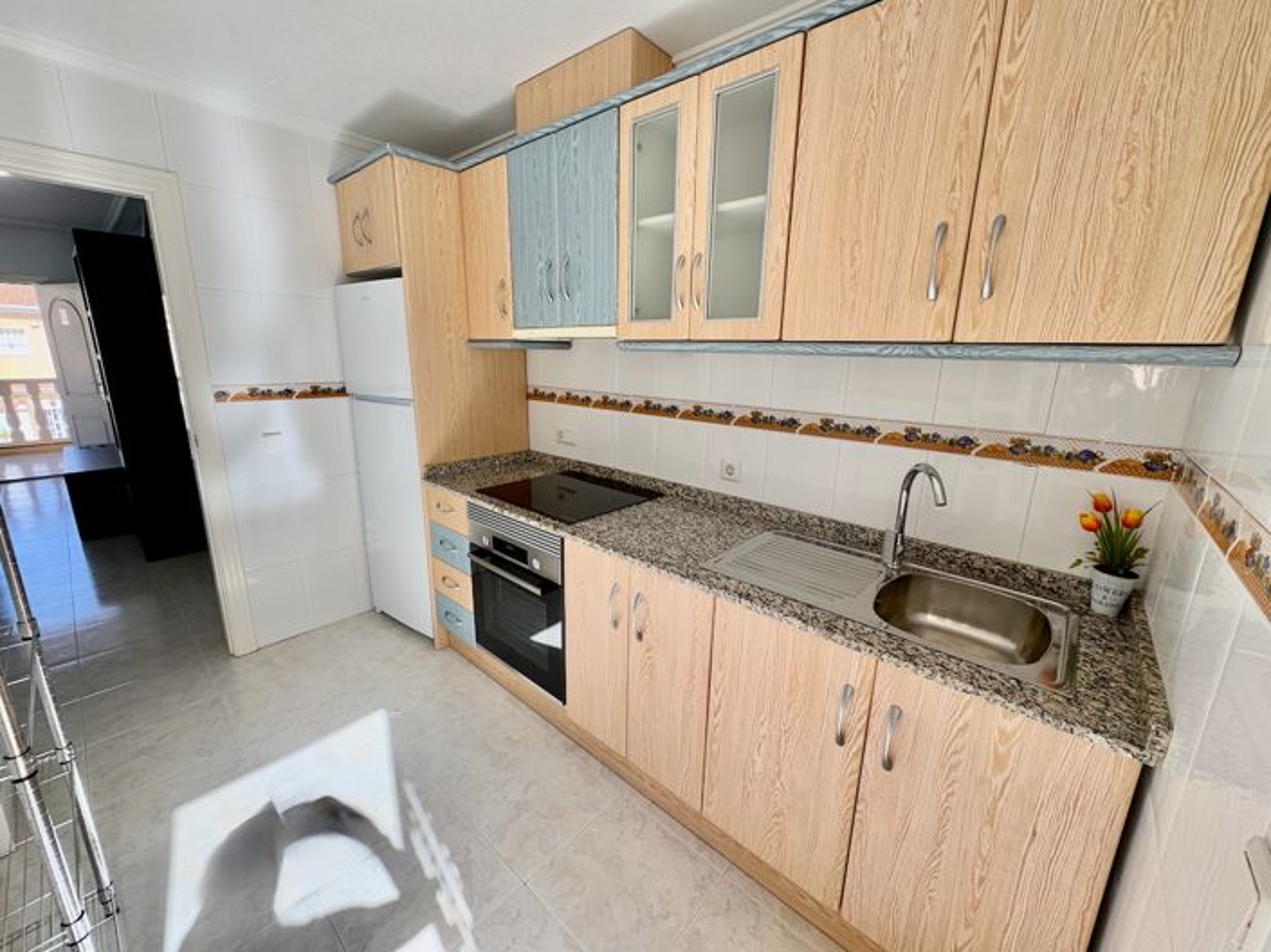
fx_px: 514
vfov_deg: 85.6
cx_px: 636
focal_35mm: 14
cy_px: 476
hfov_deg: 102.1
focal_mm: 2.22
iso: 40
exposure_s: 1/197
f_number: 2.2
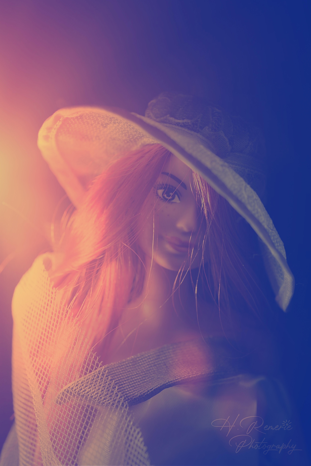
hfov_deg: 22.6
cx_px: 156
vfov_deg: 33.4
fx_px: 777
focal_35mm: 60
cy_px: 233
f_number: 8
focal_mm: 60
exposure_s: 1/40
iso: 100
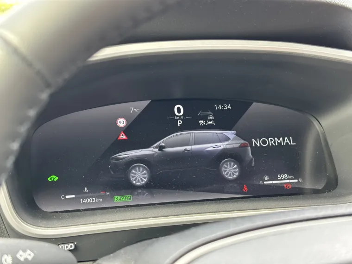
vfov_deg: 30.3
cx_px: 176
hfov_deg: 39.7
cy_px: 132
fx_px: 488
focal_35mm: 48
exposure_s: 1/61
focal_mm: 6.86
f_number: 1.78
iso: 80
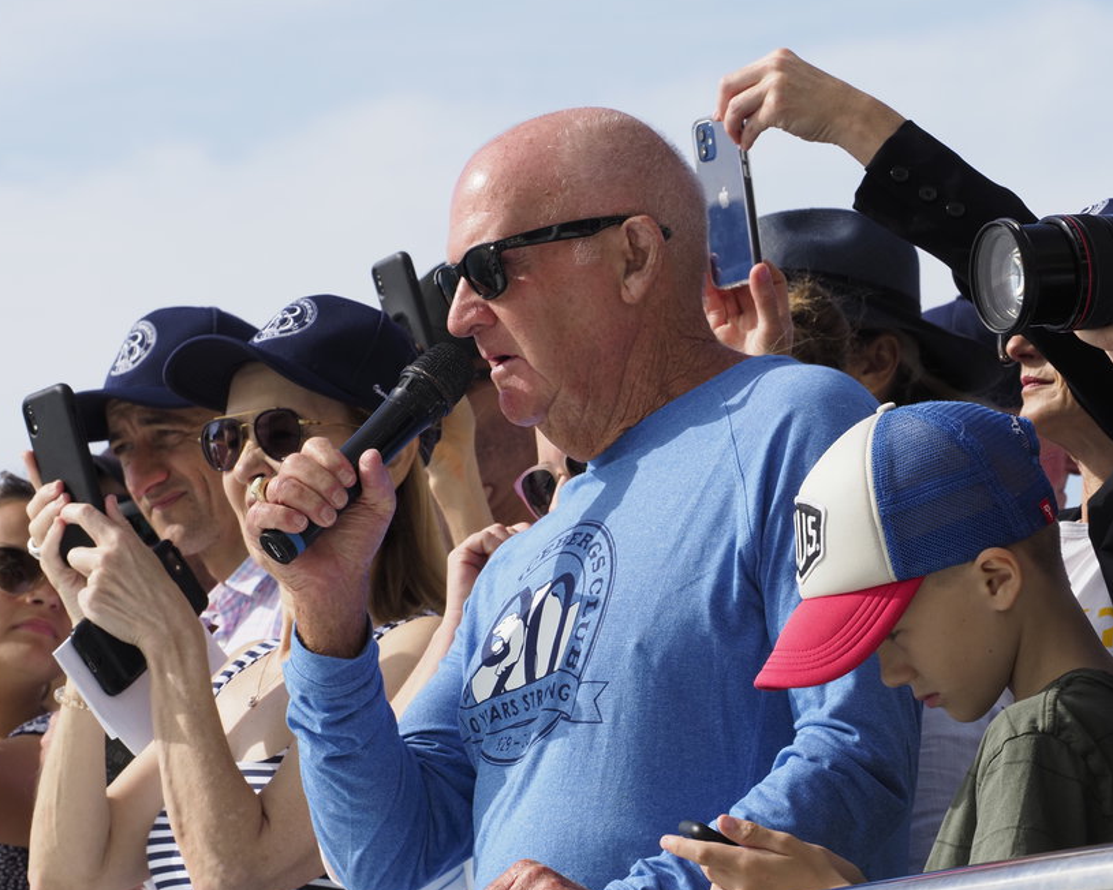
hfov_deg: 7.6
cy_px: 491
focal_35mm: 254
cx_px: 640
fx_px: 8367
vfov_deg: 6.1
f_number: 10
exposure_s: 1/320
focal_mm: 106
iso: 200
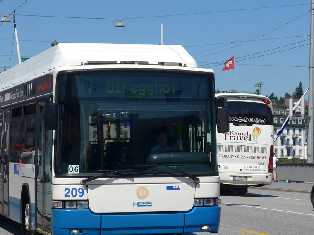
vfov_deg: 12.7
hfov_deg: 16.8
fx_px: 1061
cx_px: 134
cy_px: 104
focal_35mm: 117
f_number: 4.2
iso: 80
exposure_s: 1/1300
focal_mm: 15
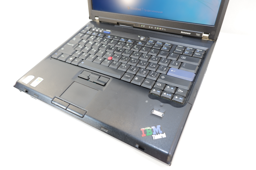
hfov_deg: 76.1
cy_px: 85
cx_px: 128
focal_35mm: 23
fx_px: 163
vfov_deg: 55.0
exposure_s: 1/25
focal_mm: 15.2
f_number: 3.5
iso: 200
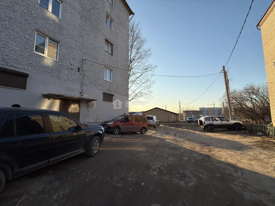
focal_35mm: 14
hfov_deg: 102.1
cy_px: 103
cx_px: 138
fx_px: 111
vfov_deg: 85.7
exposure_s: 1/1285
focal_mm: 2.22
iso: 50
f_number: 2.2
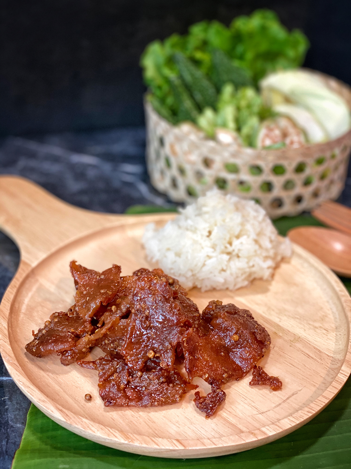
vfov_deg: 36.8
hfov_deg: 28.0
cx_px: 176
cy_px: 234
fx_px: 703
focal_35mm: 52
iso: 200
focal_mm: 6
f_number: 2
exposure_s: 1/33
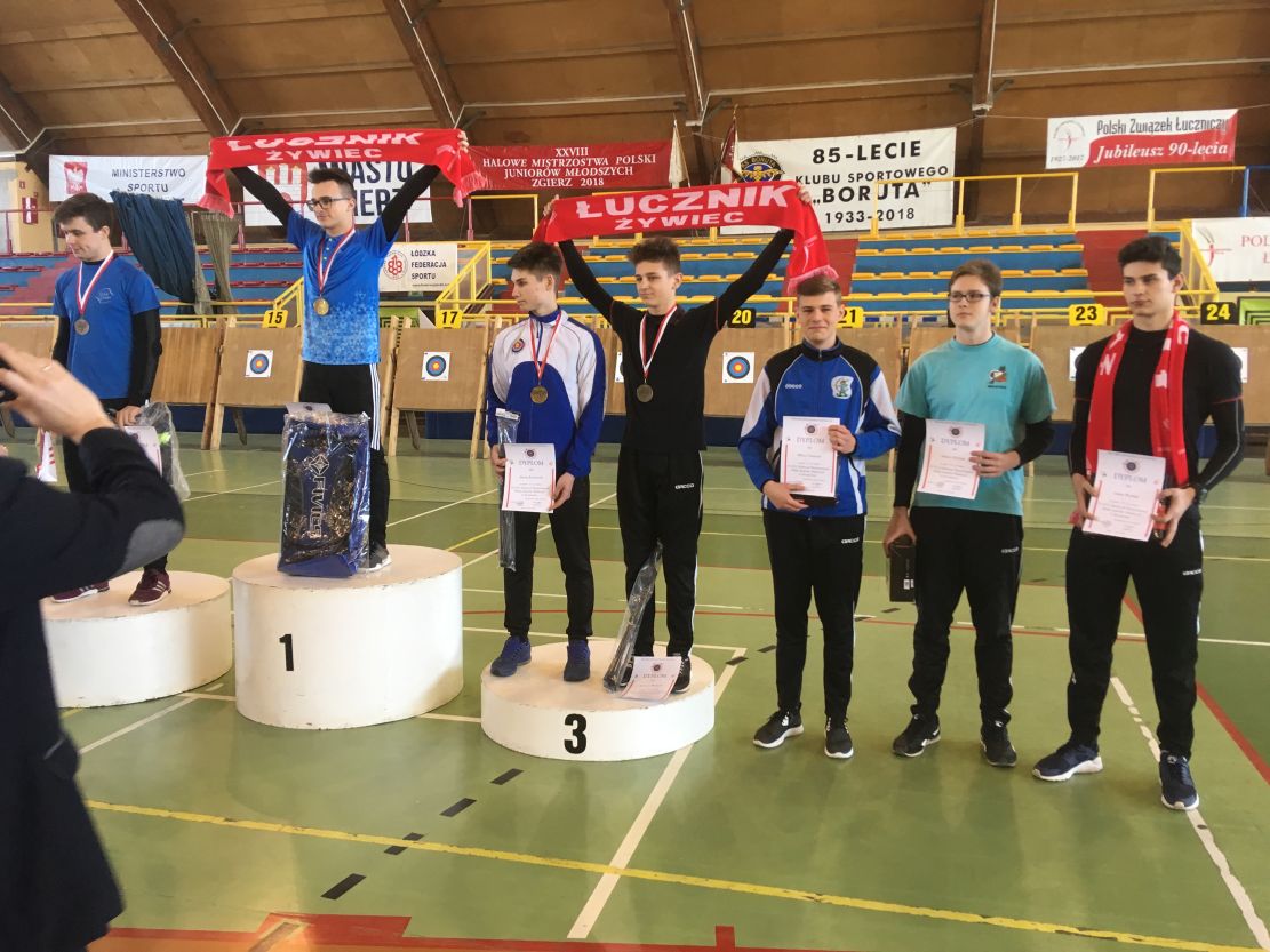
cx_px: 635
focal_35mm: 29
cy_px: 476
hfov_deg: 61.7
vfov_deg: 48.2
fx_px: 1064
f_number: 2.2
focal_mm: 4.15
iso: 40
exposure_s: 1/33
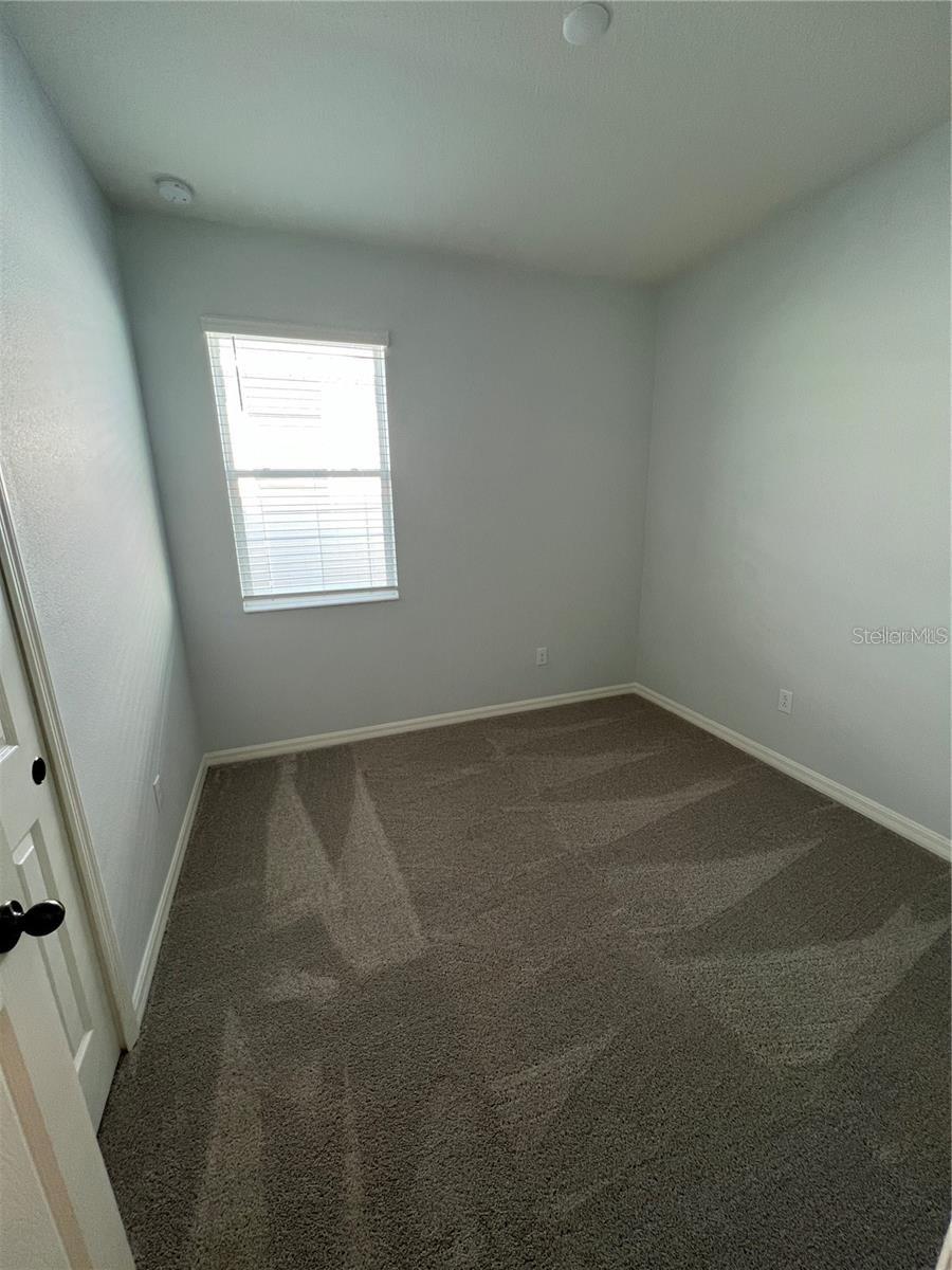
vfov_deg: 106.2
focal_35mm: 13
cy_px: 635
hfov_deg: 89.9
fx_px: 477
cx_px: 476
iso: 160
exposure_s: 1/120
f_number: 1.8
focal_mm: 1.57
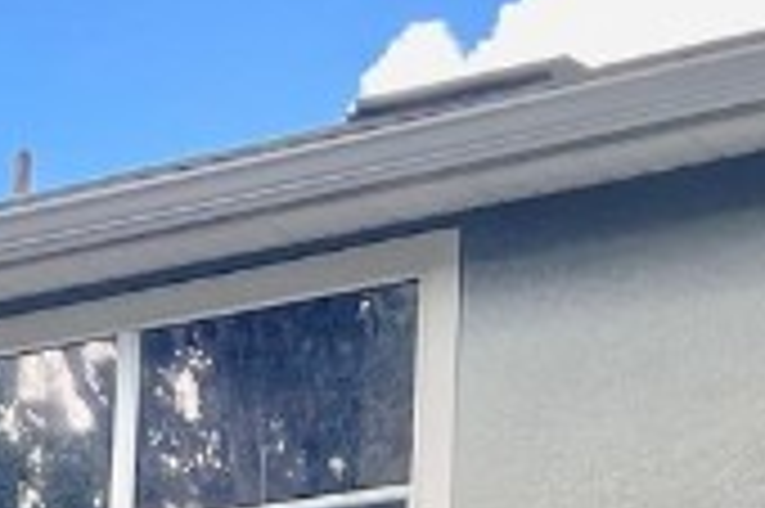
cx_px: 288
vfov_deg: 8.0
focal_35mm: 163
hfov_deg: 12.6
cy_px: 1056
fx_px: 3460
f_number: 1.6
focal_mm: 4.2
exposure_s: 1/387
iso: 32
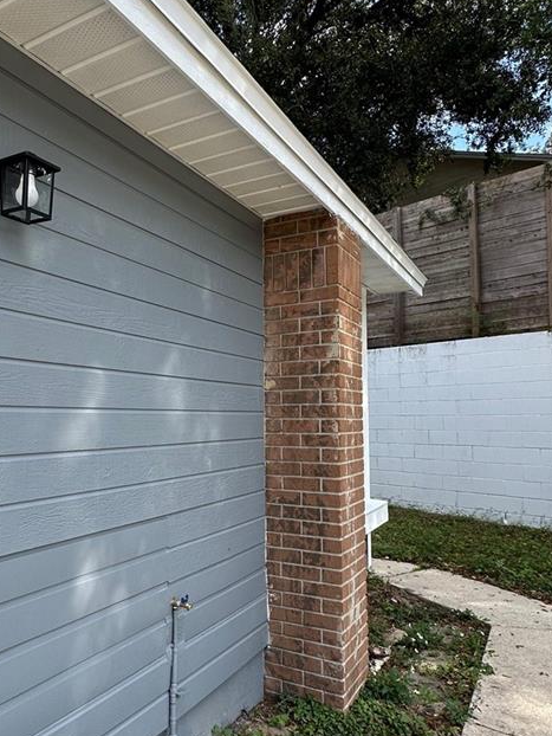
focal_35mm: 27
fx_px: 574
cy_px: 392
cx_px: 183
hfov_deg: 50.4
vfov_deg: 65.2
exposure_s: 1/443
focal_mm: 2.22
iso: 40
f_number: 2.2
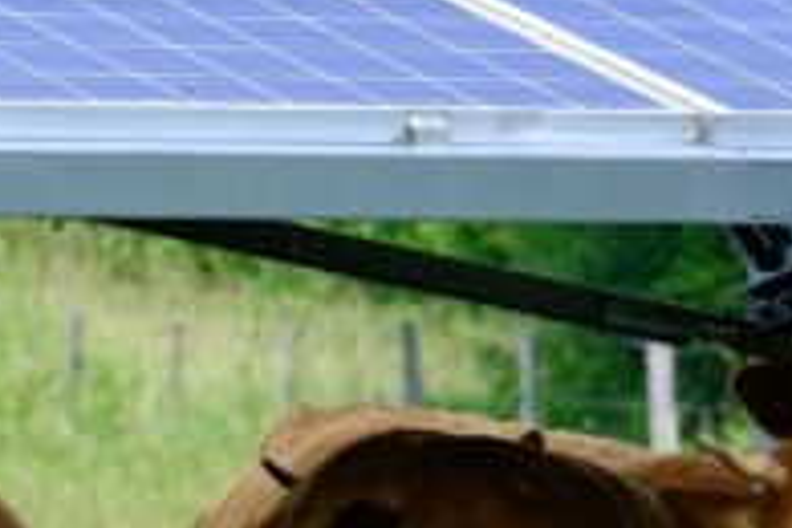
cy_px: 587
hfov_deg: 1.7
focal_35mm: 1231
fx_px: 27080
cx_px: 422
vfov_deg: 1.1
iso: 160
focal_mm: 156.1
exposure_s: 1/340
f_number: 5.6
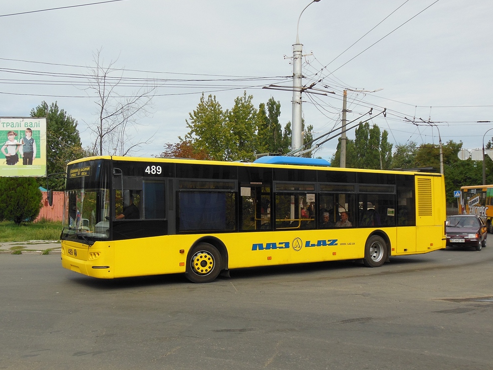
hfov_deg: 54.0
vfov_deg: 41.8
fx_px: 484
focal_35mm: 34
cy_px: 182
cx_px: 241
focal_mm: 6
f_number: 3.5
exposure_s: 1/1250
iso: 125
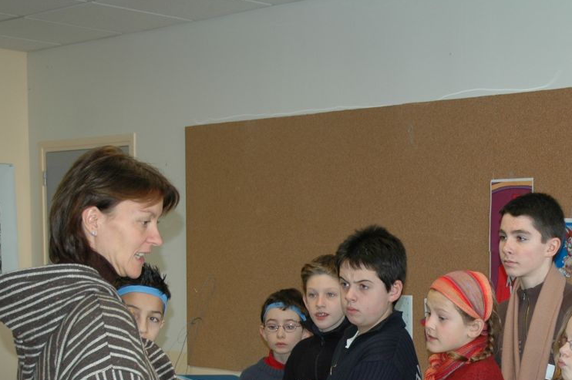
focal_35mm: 76
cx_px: 479
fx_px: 1206
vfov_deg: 17.5
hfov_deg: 26.1
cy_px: 369
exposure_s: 1/60
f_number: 3.8
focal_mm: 25
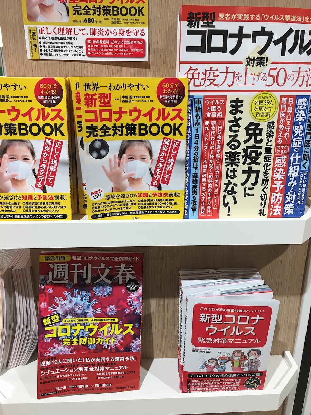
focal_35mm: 29
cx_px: 156
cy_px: 208
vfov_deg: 61.7
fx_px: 347
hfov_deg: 48.2
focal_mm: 4.15
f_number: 2.2
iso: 25
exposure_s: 1/30
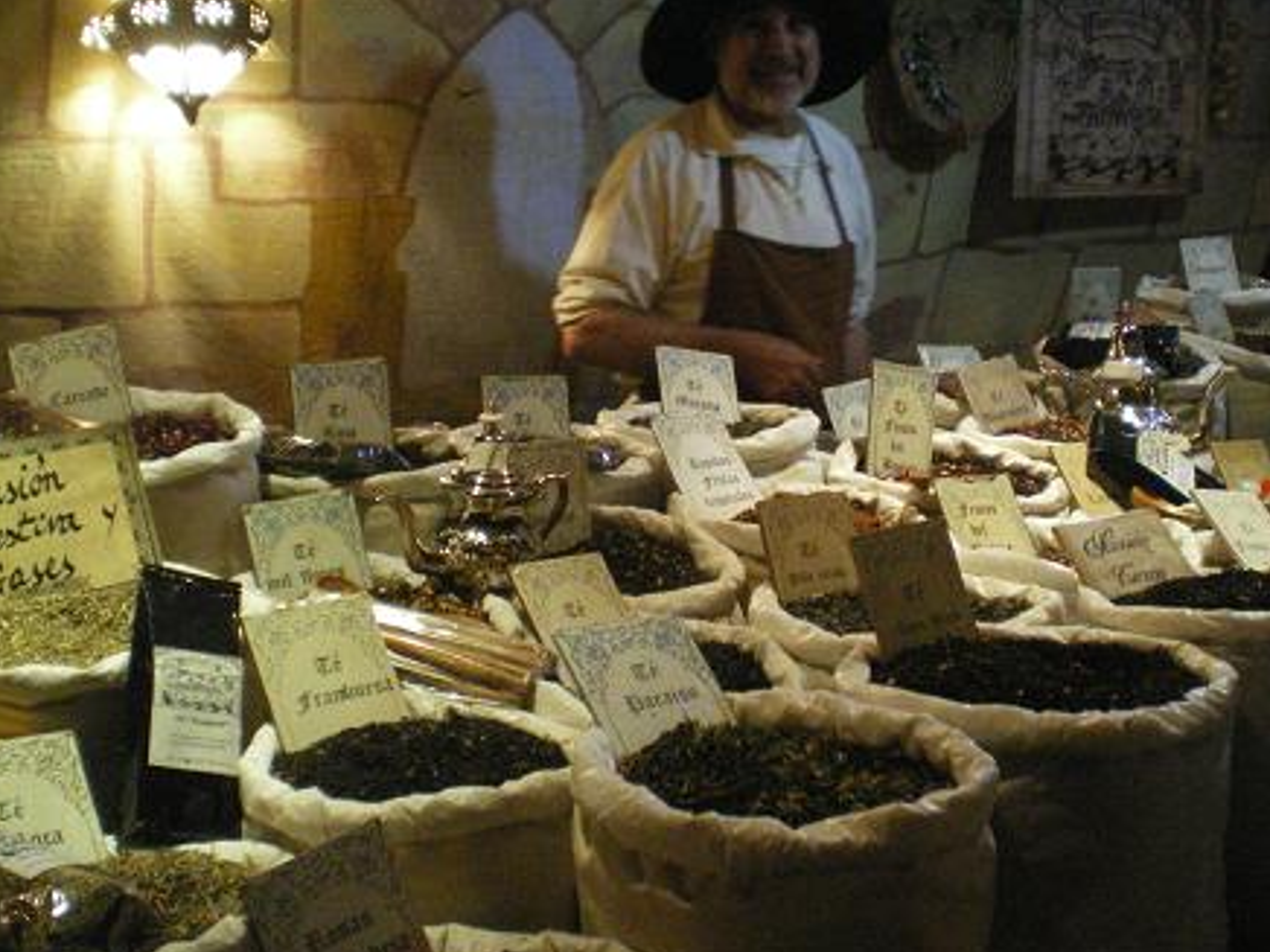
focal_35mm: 46
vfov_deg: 31.5
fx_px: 1688
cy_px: 475
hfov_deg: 41.1
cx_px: 737
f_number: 3.1
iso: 800
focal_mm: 6.3
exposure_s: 1/30
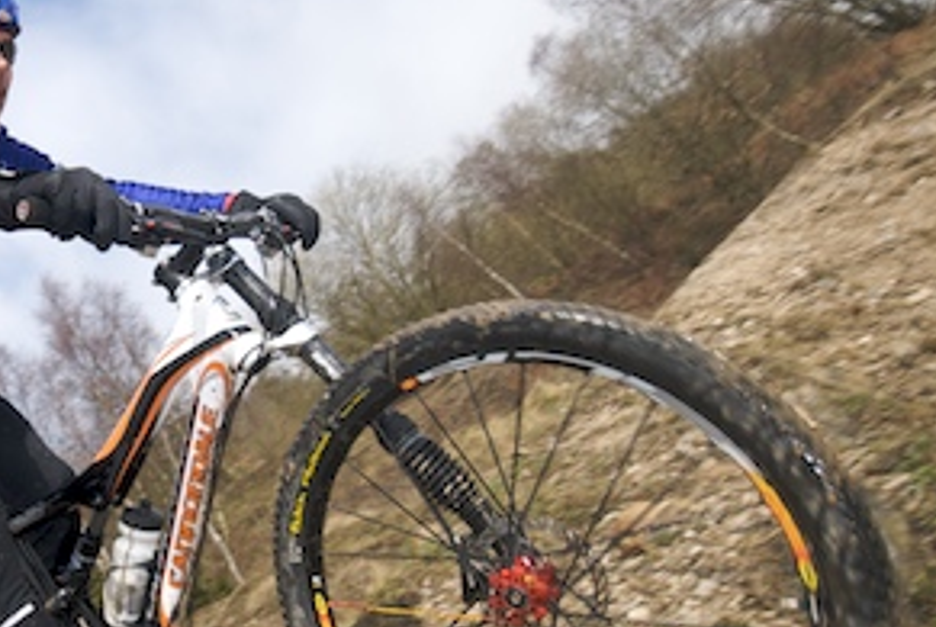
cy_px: 338
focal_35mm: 33
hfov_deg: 52.3
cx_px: 148
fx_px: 859
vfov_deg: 40.1
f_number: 6.3
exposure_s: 1/200
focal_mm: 10
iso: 100
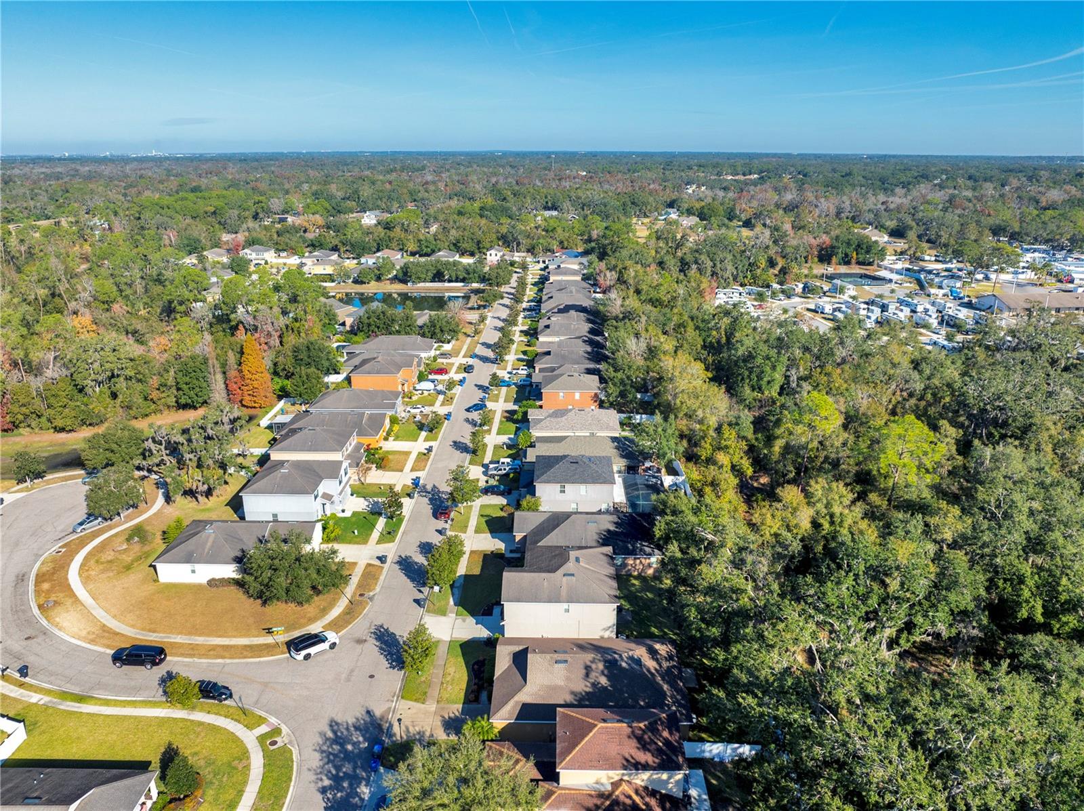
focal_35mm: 24
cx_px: 542
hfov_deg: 71.6
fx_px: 751
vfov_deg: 56.7
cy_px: 406
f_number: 2.8
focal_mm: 12.29
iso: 180
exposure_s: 1/2000
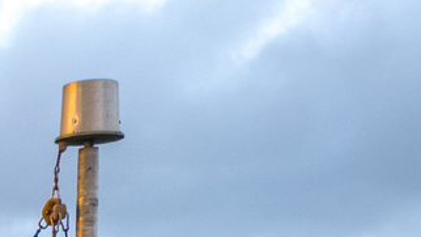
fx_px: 2154
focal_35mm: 193
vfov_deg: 5.6
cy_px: 888
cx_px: -497
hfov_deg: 10.1
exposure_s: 1/80
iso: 100
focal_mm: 10.26
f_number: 3.2
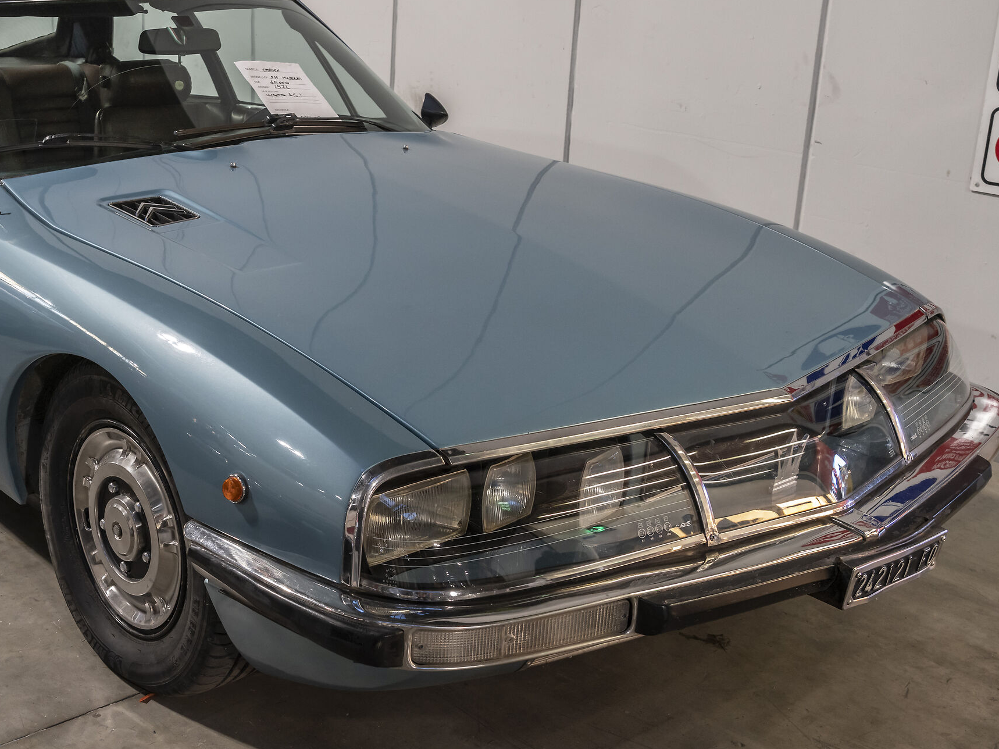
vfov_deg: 33.6
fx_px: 1241
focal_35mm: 43
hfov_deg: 43.2
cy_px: 332
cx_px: 331
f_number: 6.3
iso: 1600
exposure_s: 1/20
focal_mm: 32
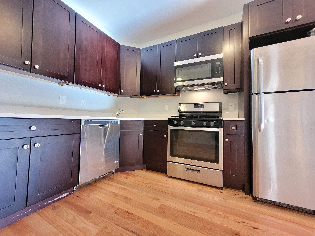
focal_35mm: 13
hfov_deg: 106.2
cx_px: 158
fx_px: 118
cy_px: 118
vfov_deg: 89.9
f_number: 2.2
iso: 320
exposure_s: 1/29
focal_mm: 1.74
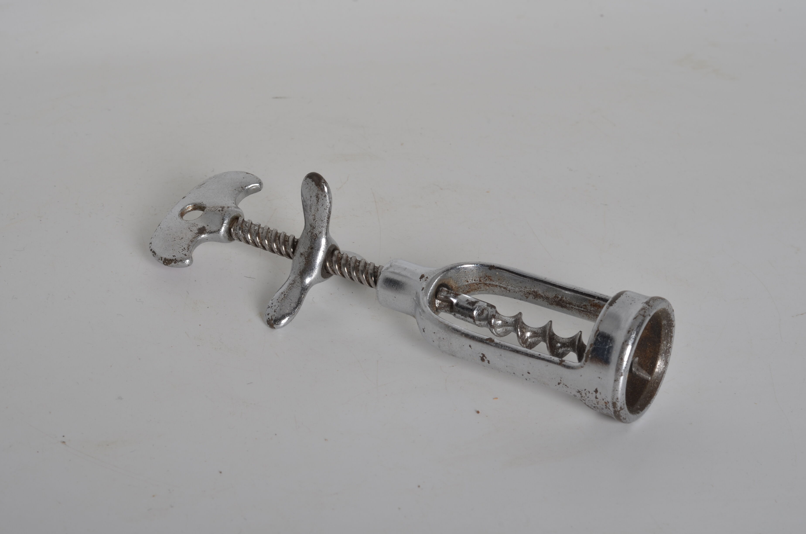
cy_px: 267
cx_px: 403
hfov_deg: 27.0
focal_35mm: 75
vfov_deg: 18.1
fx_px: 1676
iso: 100
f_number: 14
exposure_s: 1/125
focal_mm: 50
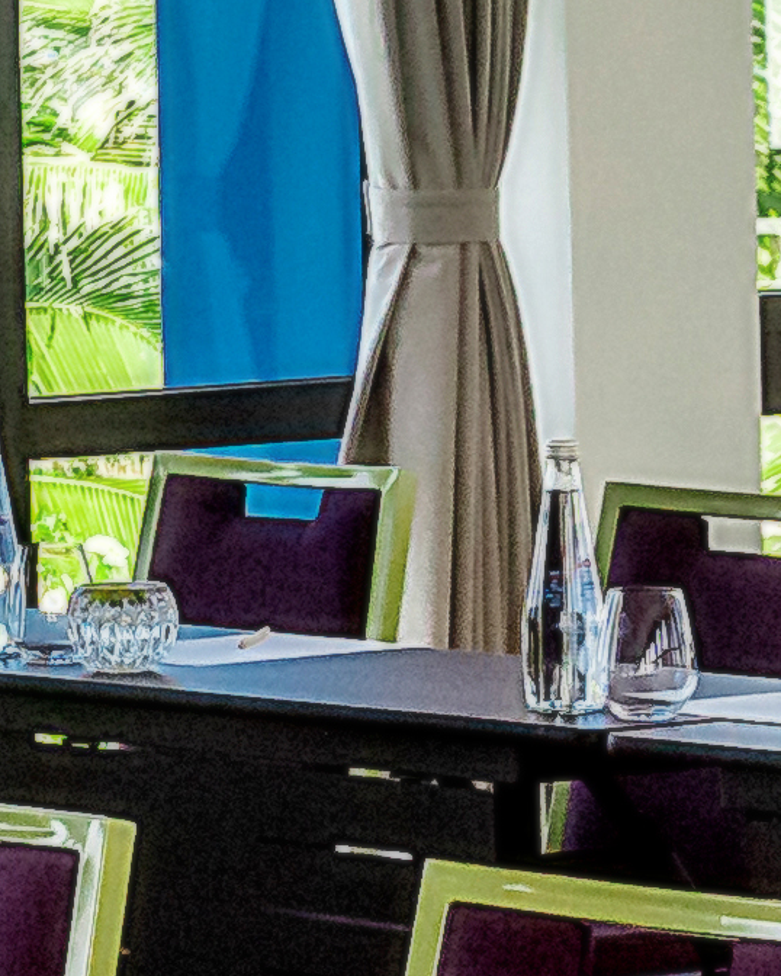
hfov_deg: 5.5
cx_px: -1354
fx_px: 7769
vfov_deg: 7.2
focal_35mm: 269
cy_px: 96
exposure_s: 1/1000
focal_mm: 32
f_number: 8
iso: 800
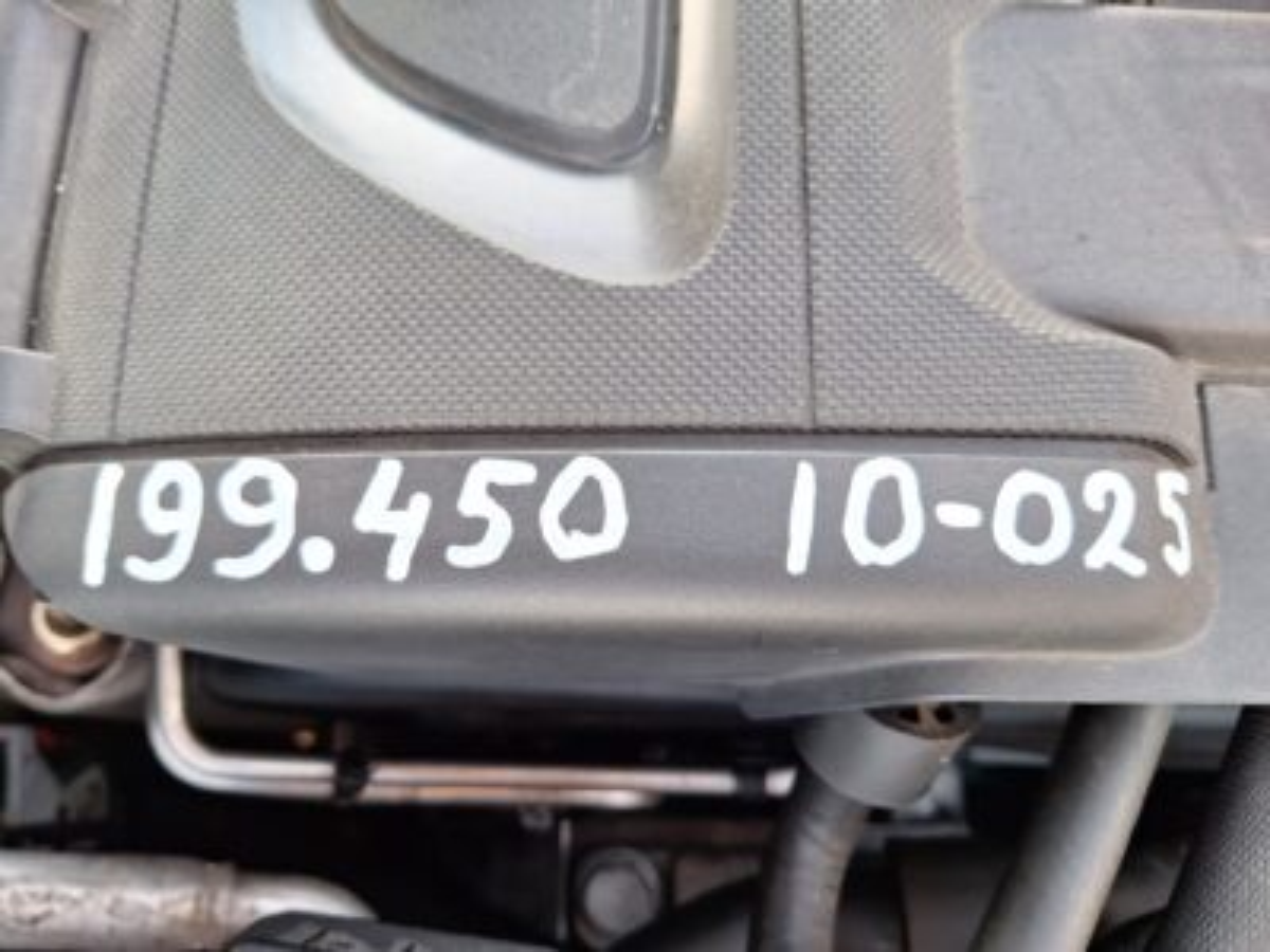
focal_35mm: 23
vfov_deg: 58.9
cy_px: 476
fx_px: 844
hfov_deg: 73.9
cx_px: 635
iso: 64
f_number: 1.8
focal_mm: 5.54
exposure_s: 1/50
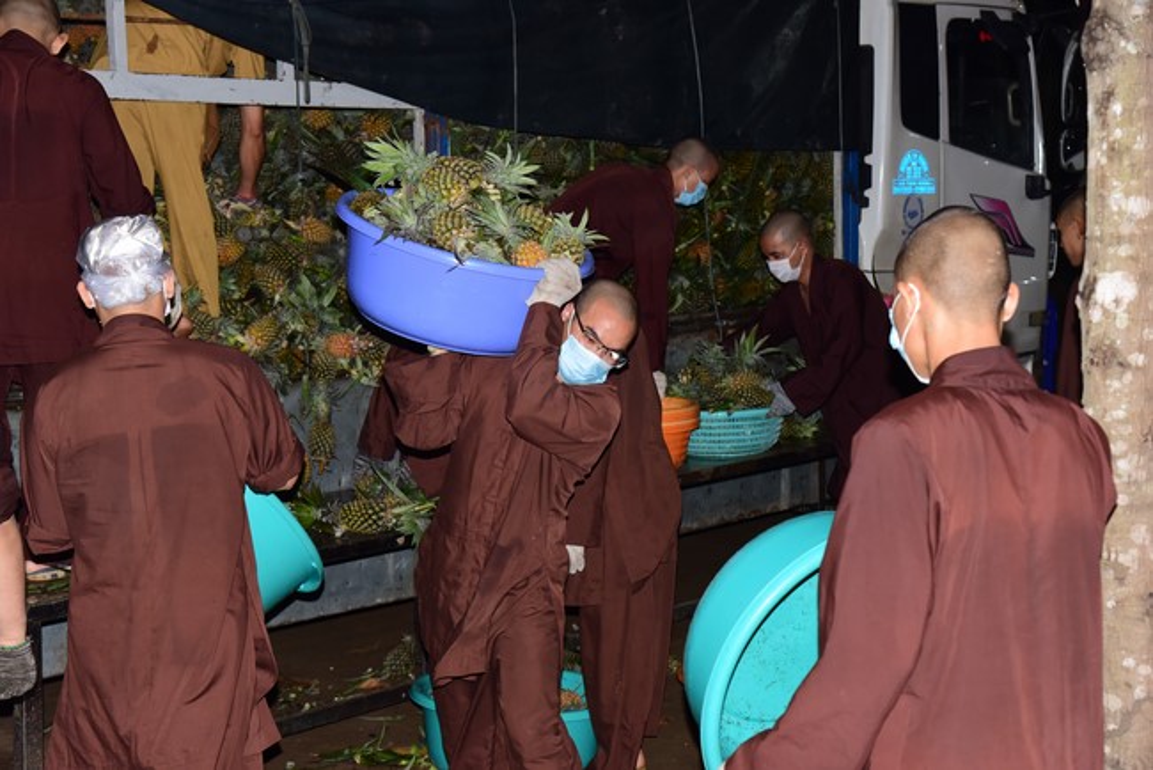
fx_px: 1987
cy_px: 385
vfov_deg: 21.9
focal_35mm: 62
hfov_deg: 32.4
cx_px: 576
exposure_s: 1/160
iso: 1250
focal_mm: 62
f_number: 6.3
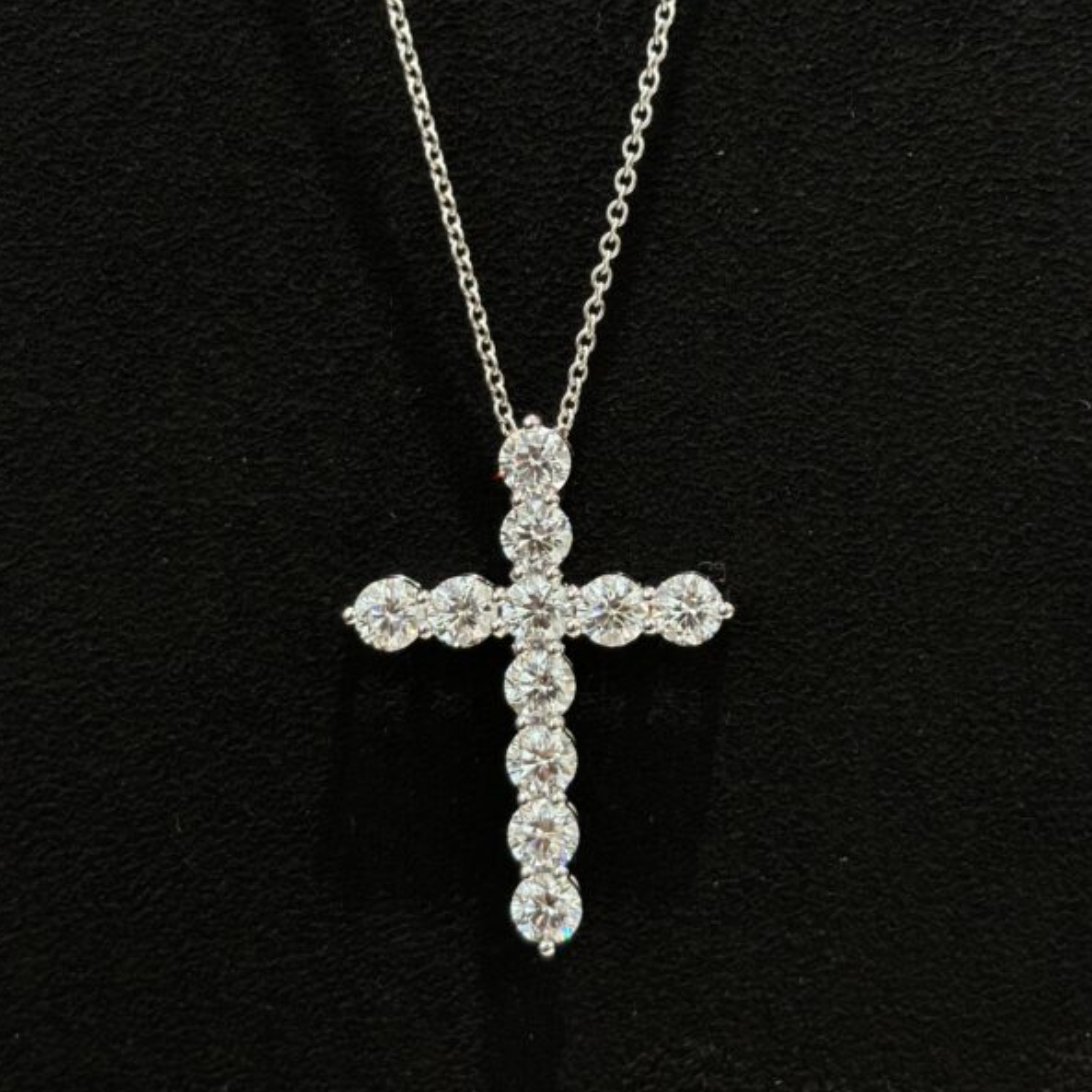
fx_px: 2213
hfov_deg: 27.7
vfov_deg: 27.7
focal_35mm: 62
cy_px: 457
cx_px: 541
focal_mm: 5.96
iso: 40
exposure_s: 1/100
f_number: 1.6
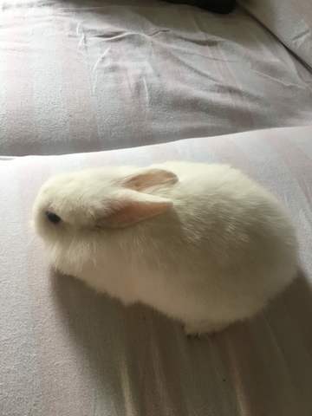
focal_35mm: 29
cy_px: 208
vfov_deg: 61.7
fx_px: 349
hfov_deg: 48.2
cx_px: 156
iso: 64
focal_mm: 4.15
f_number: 2.2
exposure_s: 1/30
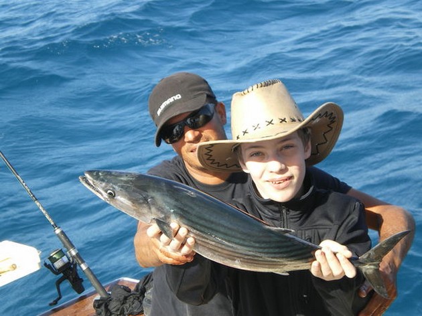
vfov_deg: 17.0
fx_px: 1060
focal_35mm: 87
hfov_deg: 22.5
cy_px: 158
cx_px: 211
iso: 50
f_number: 5.3
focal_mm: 15.3
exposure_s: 1/125
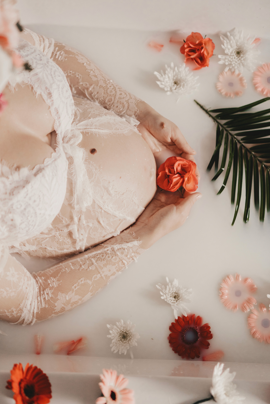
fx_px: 591
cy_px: 202
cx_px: 135
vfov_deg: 37.9
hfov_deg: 25.8
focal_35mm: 52
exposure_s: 1/200
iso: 500
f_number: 1.8
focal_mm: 35
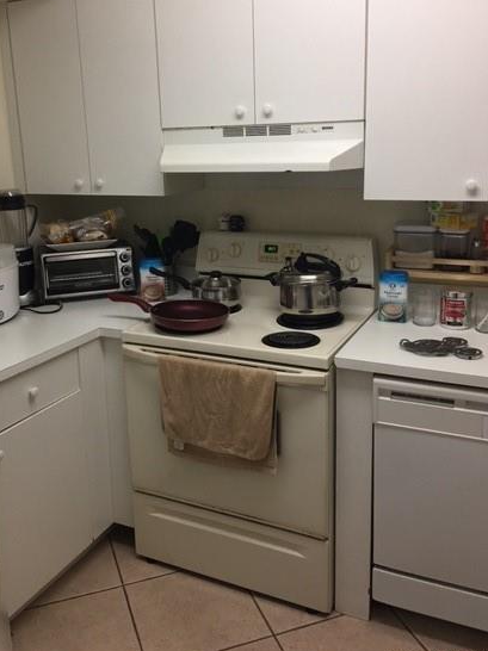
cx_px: 222
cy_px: 286
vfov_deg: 53.8
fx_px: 640
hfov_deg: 41.7
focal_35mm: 34
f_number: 2.2
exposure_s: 1/15
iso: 50
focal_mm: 4.15
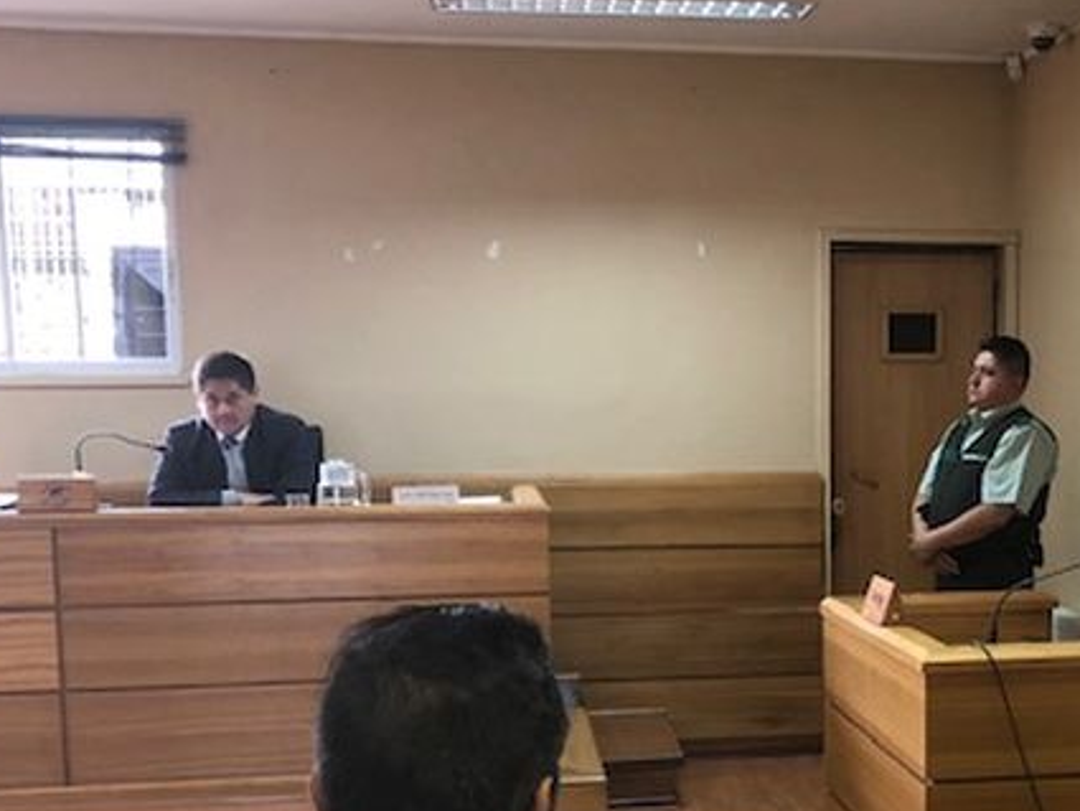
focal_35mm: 54
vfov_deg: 26.7
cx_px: 844
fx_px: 1685
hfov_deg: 34.6
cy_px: 604
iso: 50
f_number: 1.8
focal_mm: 3.99
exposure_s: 1/17
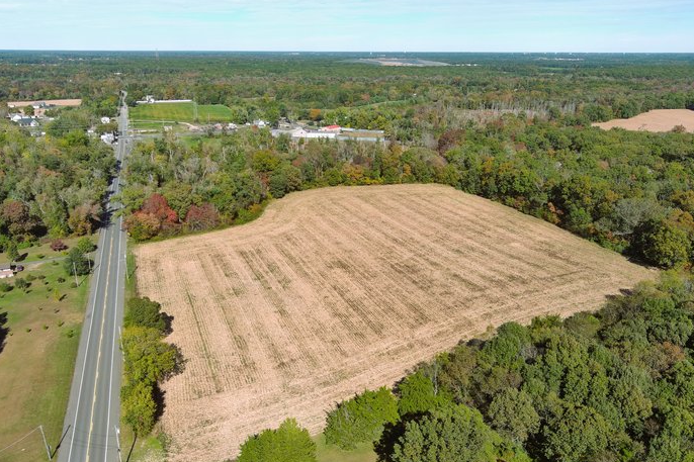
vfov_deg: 43.6
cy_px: 235
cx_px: 340
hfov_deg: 61.9
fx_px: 578
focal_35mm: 30
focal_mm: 10.57
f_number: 2.8
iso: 100
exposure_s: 1/1250
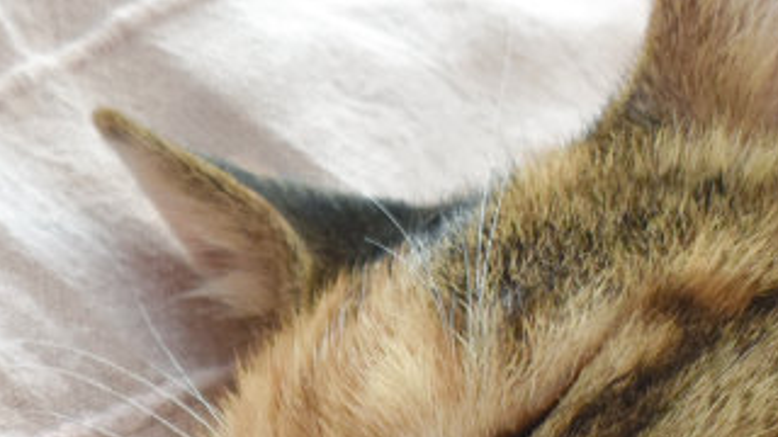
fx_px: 7447
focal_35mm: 361
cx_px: -44
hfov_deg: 6.0
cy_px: 866
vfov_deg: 3.3
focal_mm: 46
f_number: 7.1
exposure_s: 1/50
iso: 800
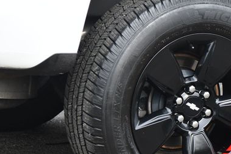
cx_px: 175
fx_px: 1379
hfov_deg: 9.6
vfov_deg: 6.4
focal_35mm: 215
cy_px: 97
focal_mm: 85
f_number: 5.6
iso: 360
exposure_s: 1/250
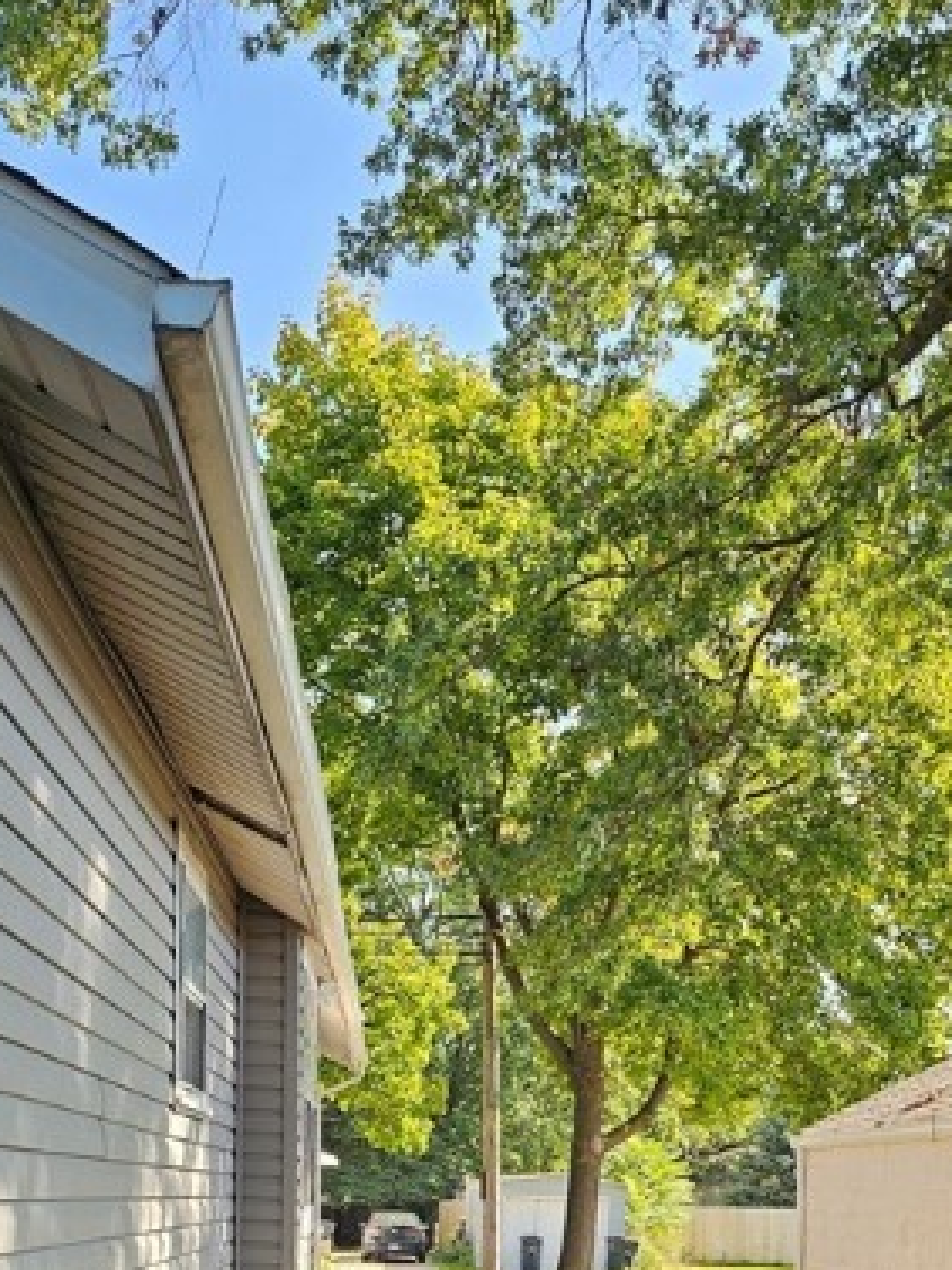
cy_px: 1290
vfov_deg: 36.1
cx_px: 517
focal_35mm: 47
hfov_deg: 30.9
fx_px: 1723
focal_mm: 6.3
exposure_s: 1/135
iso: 10
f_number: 1.7
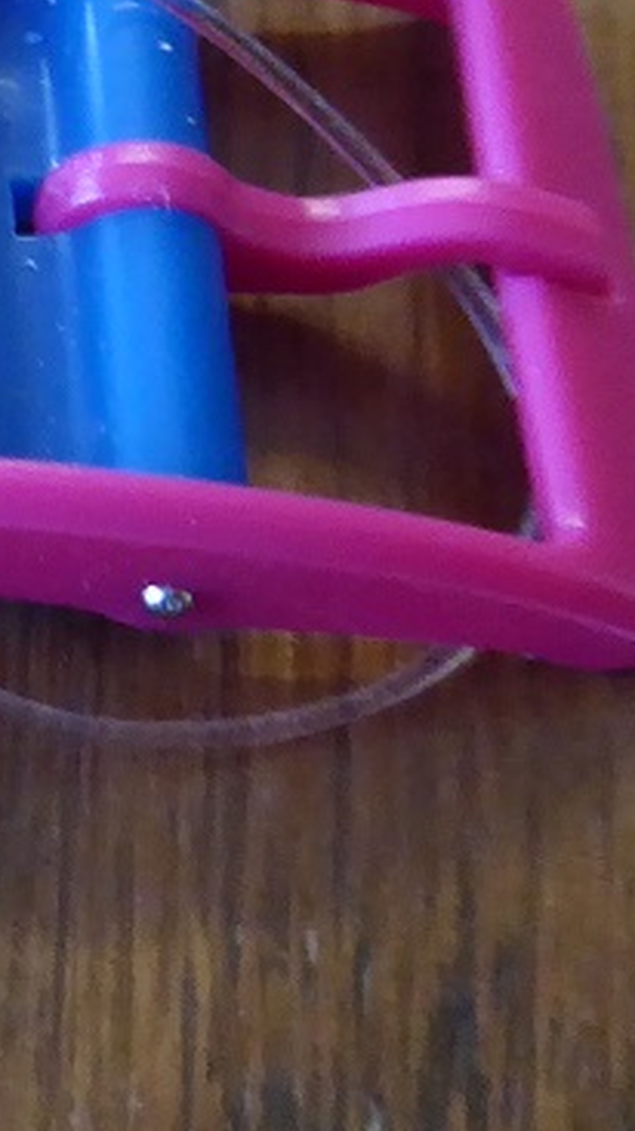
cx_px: -1042
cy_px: 342
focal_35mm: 104
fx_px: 3118
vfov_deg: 20.5
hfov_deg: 9.8
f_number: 3.3
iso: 400
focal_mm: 4.3
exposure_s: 1/20
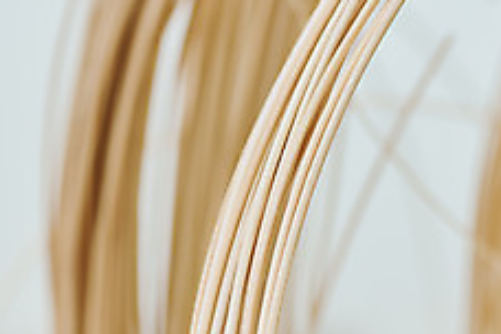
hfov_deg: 7.5
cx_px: 177
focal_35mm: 276
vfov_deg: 5.0
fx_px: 3841
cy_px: 360
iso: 100
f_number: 5
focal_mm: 105
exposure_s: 1/125
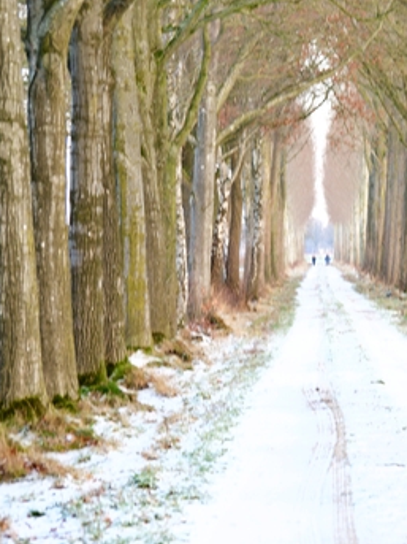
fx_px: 4549
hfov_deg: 5.1
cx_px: 359
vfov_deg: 6.8
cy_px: 272
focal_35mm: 290
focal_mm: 108
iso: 400
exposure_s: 1/60
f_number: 5.6
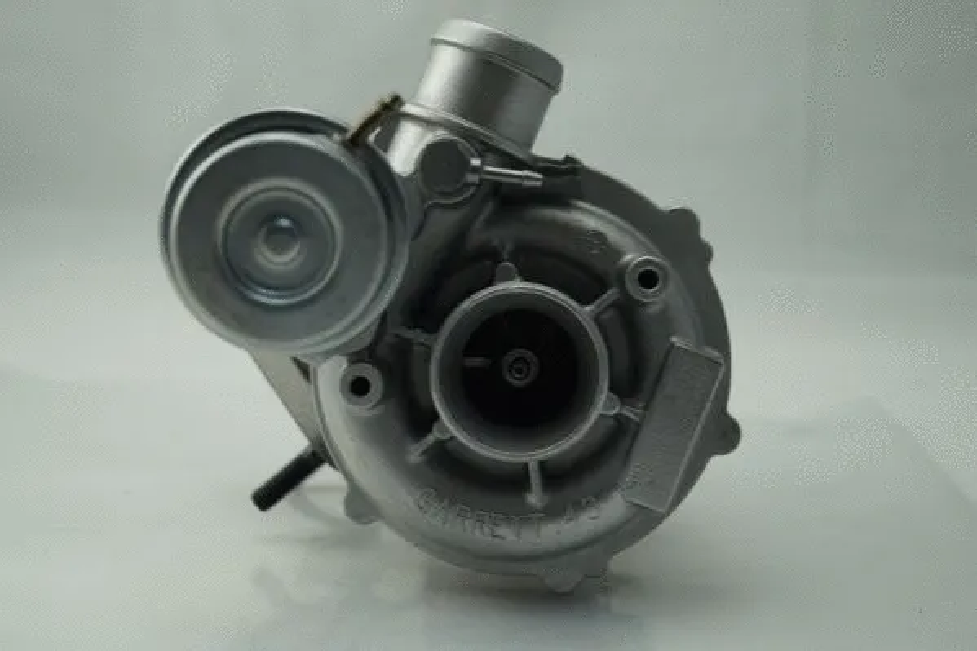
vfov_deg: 25.7
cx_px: 488
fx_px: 1424
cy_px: 326
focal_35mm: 52
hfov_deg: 37.9
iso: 320
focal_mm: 35
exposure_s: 1/160
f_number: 5
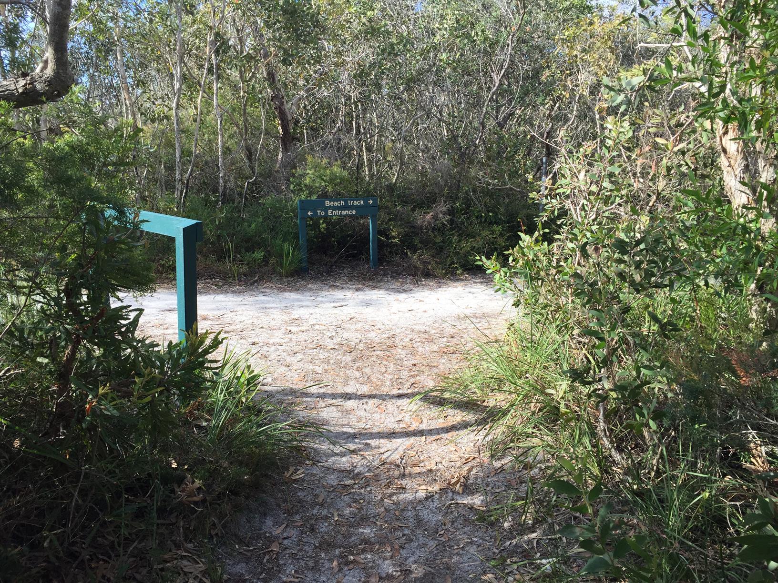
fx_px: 652
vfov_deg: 48.2
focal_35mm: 29
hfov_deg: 61.7
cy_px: 292
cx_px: 389
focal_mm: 4.15
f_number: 2.2
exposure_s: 1/719
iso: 32
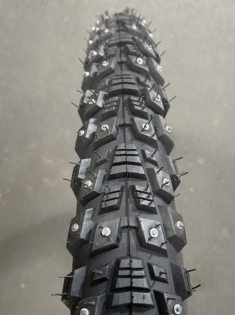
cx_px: 118
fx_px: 236
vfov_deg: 67.4
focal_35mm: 26
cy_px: 158
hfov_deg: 52.9
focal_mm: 4.25
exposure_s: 1/50
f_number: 1.8
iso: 400
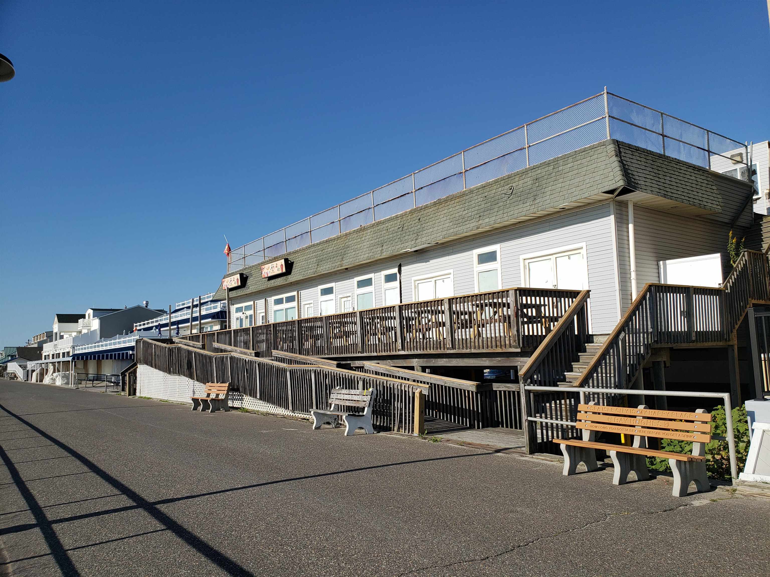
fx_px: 578
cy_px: 288
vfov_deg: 53.1
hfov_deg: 67.3
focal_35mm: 26
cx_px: 385
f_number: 2.4
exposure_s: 1/1994
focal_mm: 4.3
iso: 50
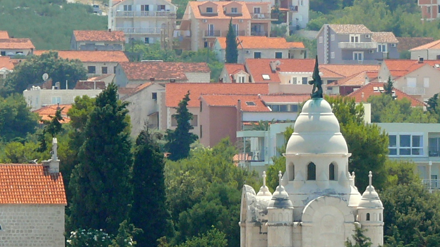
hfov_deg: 3.7
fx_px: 6860
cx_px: 235
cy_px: 184
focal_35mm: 588
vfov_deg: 2.1
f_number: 4.5
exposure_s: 1/200
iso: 100
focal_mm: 36.4
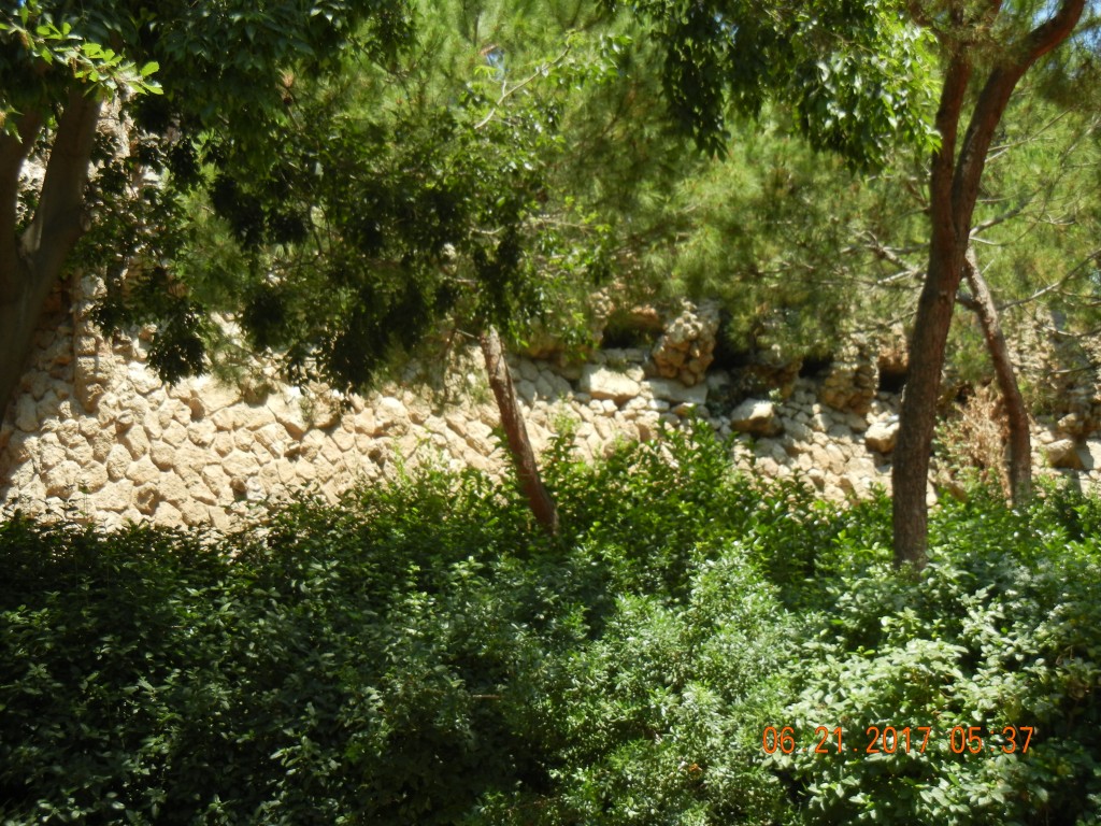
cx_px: 550
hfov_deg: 28.6
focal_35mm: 68
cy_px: 413
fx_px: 2163
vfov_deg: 21.6
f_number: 4.1
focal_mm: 12.2
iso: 160
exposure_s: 1/370
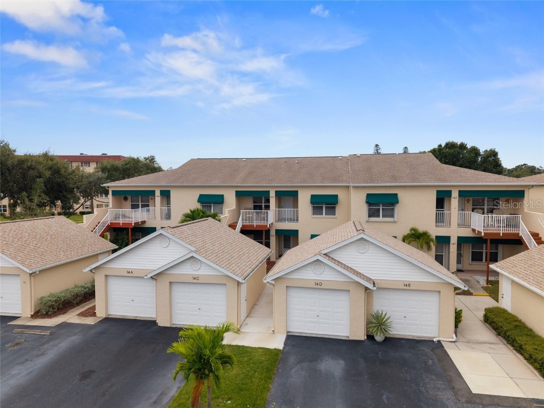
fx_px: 377
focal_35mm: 24
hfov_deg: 71.6
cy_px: 204
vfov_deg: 56.8
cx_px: 272
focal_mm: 8.67
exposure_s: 1/250
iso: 240
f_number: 1.8
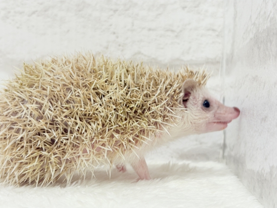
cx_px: 138
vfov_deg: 28.0
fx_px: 416
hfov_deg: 36.8
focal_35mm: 52
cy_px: 104
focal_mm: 5.96
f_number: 1.6
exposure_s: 1/50
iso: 50
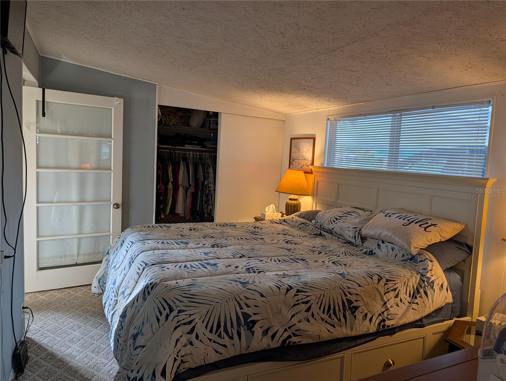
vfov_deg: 56.9
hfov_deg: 71.5
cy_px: 190
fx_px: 351
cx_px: 253
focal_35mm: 24
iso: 34
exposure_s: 1/120
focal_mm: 6.9
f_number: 1.68
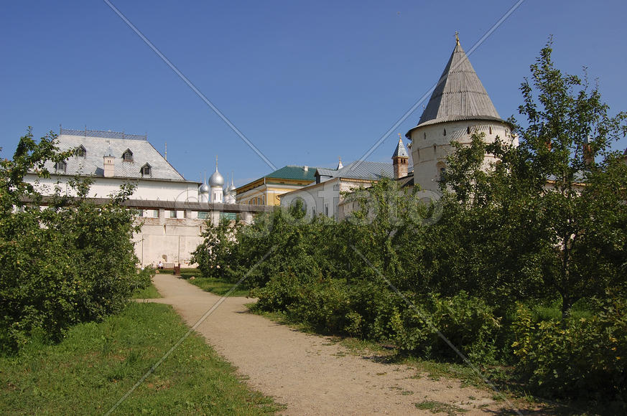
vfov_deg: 43.5
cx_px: 314
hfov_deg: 62.0
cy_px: 208
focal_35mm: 30
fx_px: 522
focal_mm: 20
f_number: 11
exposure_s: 1/250
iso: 200
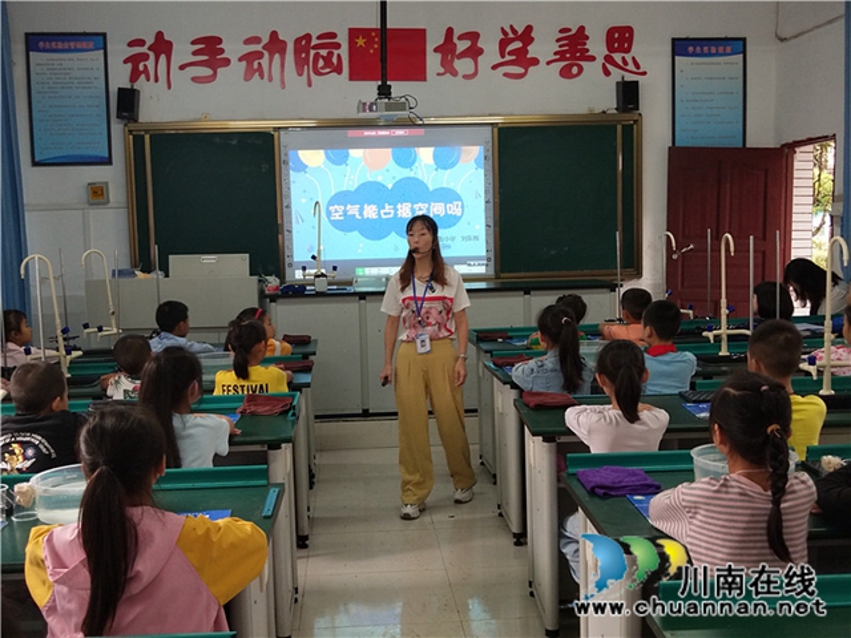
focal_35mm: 48
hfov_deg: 39.7
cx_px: 426
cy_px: 319
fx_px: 1180
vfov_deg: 30.3
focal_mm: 3.95
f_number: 1.8
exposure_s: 1/50
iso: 164
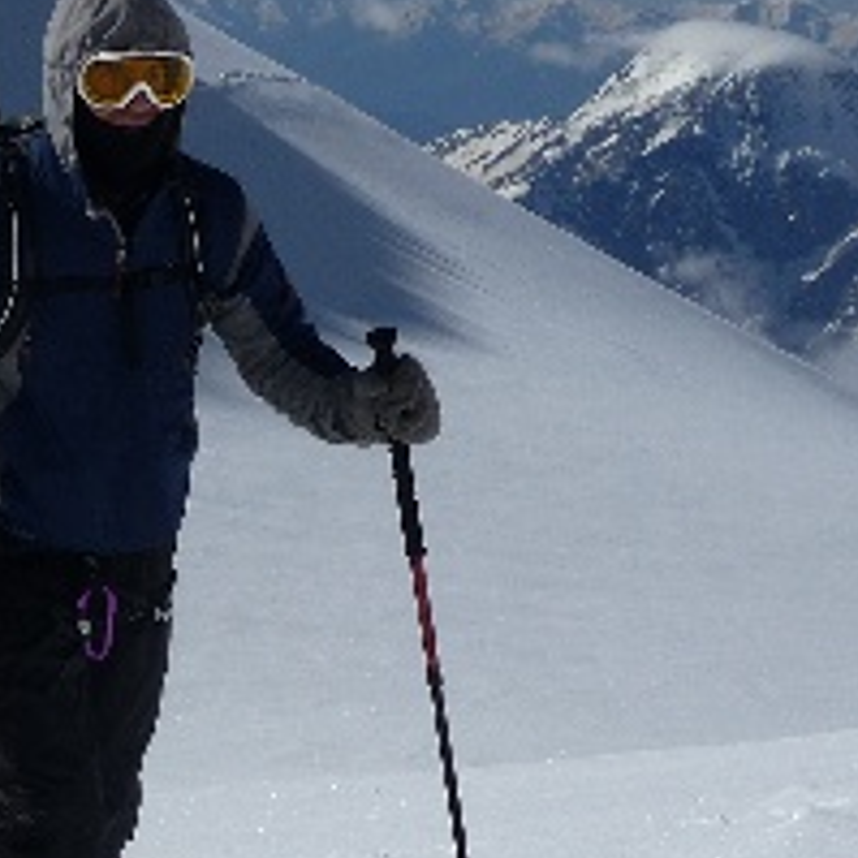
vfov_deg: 15.7
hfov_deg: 15.7
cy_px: 412
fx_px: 3113
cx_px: 375
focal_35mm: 111
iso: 100
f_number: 10
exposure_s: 1/640
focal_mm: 7.6
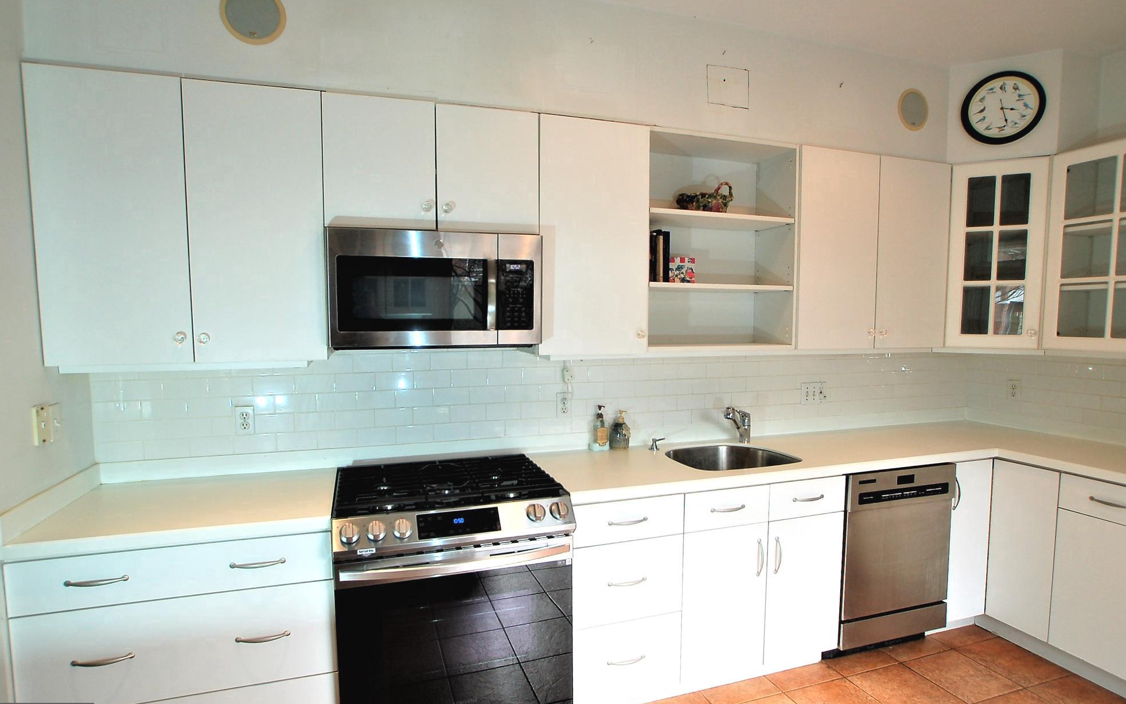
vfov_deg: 66.4
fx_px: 538
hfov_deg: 92.6
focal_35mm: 18
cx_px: 555
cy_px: 353
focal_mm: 11
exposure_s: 1/60
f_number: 4.5
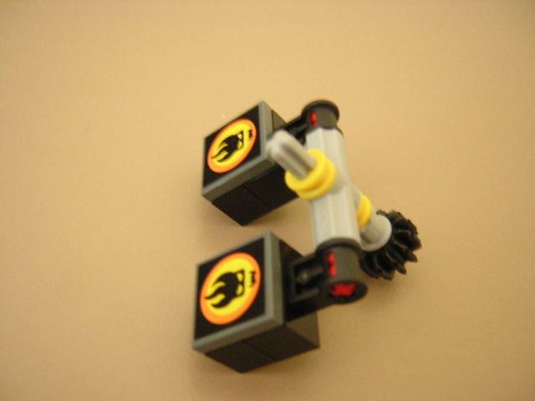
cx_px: 268
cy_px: 200
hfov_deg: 51.4
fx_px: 556
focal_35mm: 36
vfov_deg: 39.7
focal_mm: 4.7
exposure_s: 1/3.3
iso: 400
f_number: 2.6
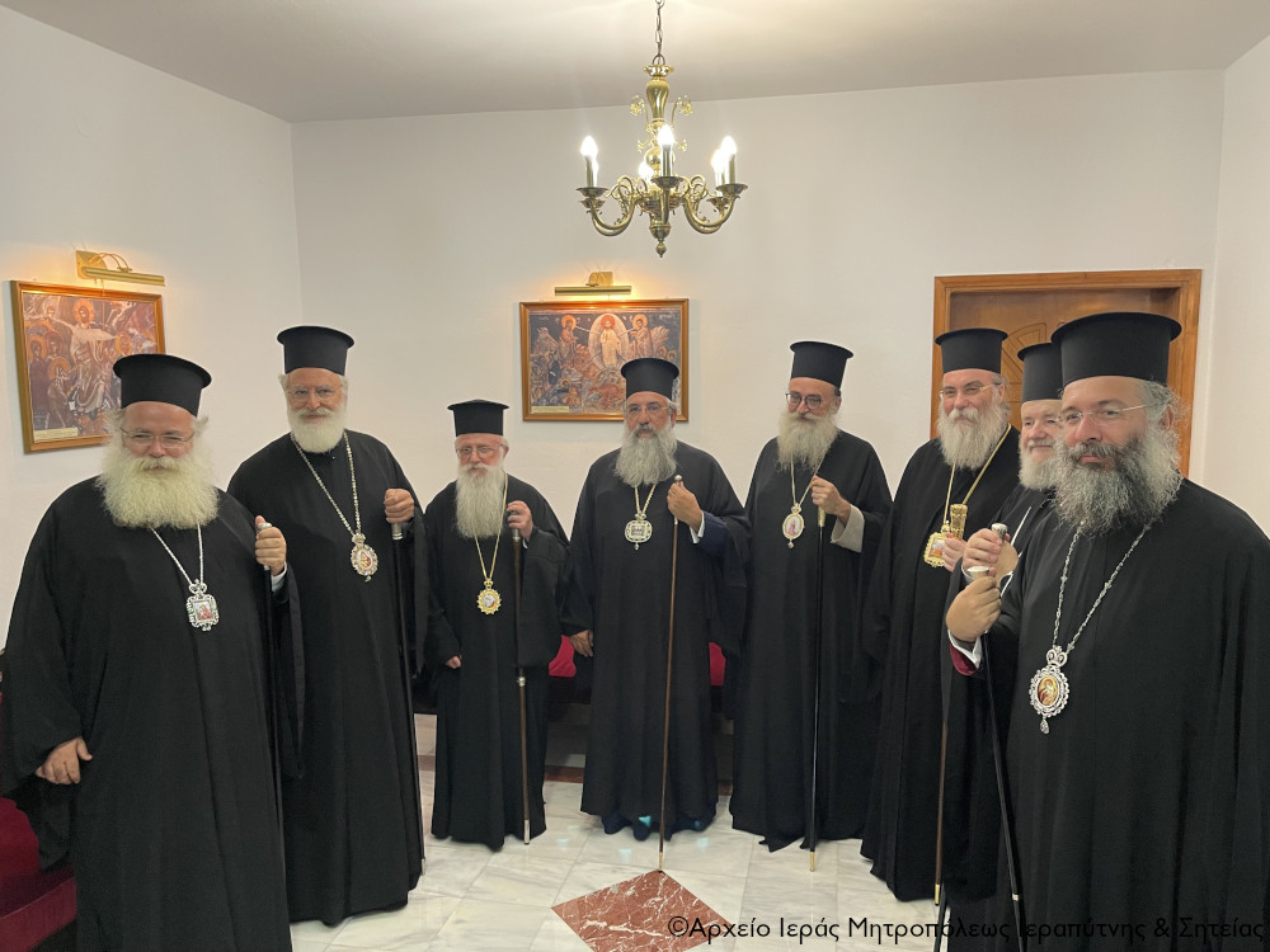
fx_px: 954
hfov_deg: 67.3
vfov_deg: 53.1
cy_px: 476
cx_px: 635
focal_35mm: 26
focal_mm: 5.1
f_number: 1.6
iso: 125
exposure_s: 1/50
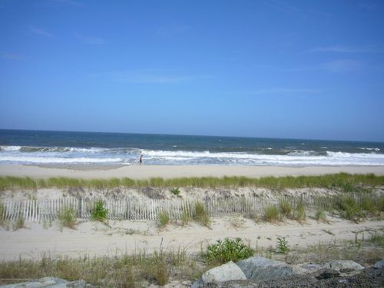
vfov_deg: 49.7
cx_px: 192
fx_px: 311
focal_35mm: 28
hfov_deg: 63.4
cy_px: 144
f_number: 5.6
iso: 80
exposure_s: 1/640
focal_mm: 4.6
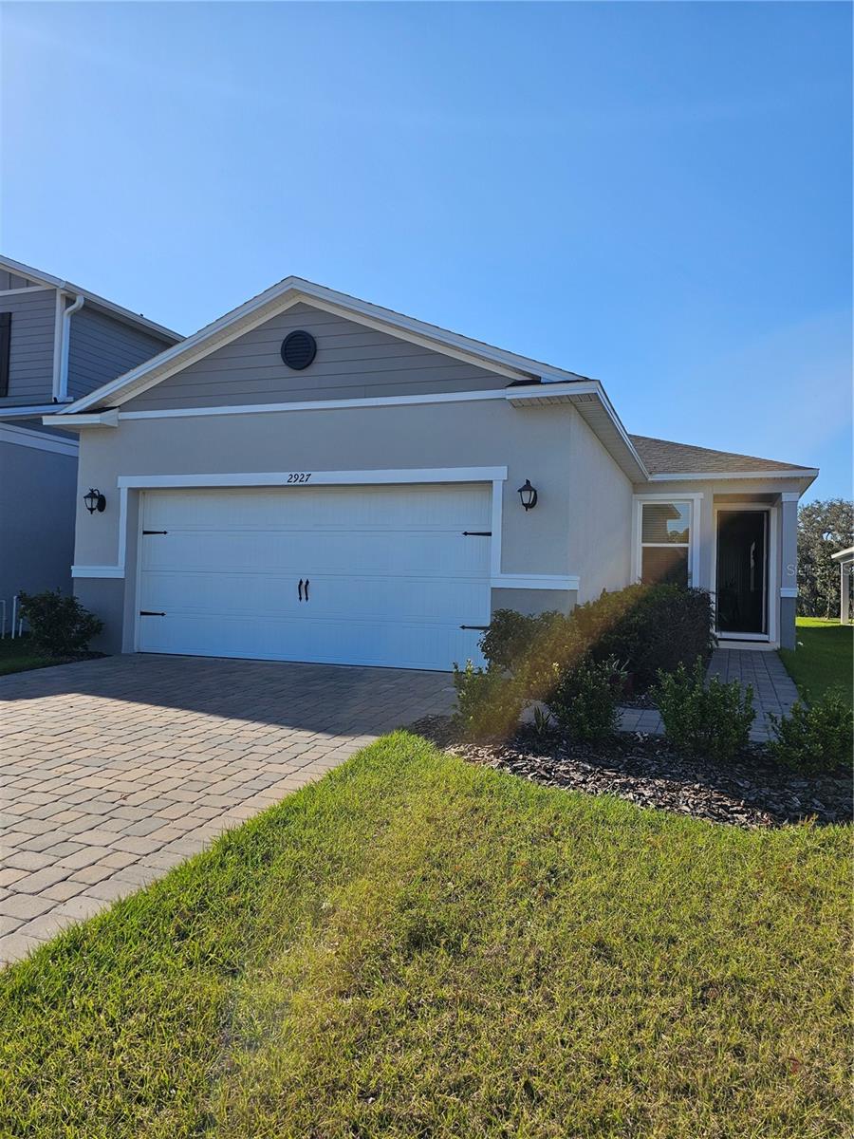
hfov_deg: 58.9
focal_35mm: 23
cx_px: 427
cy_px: 570
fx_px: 757
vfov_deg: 73.9
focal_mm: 6.3
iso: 16
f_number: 1.7
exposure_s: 1/1425
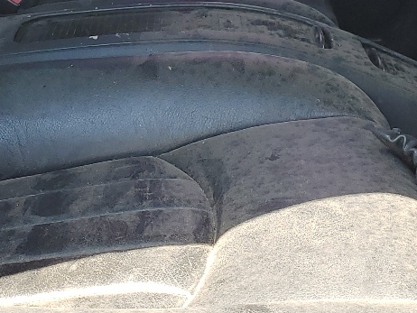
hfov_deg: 21.8
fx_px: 1085
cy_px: -130
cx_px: 215
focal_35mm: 90
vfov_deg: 15.4
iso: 50
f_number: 1.5
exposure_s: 1/357
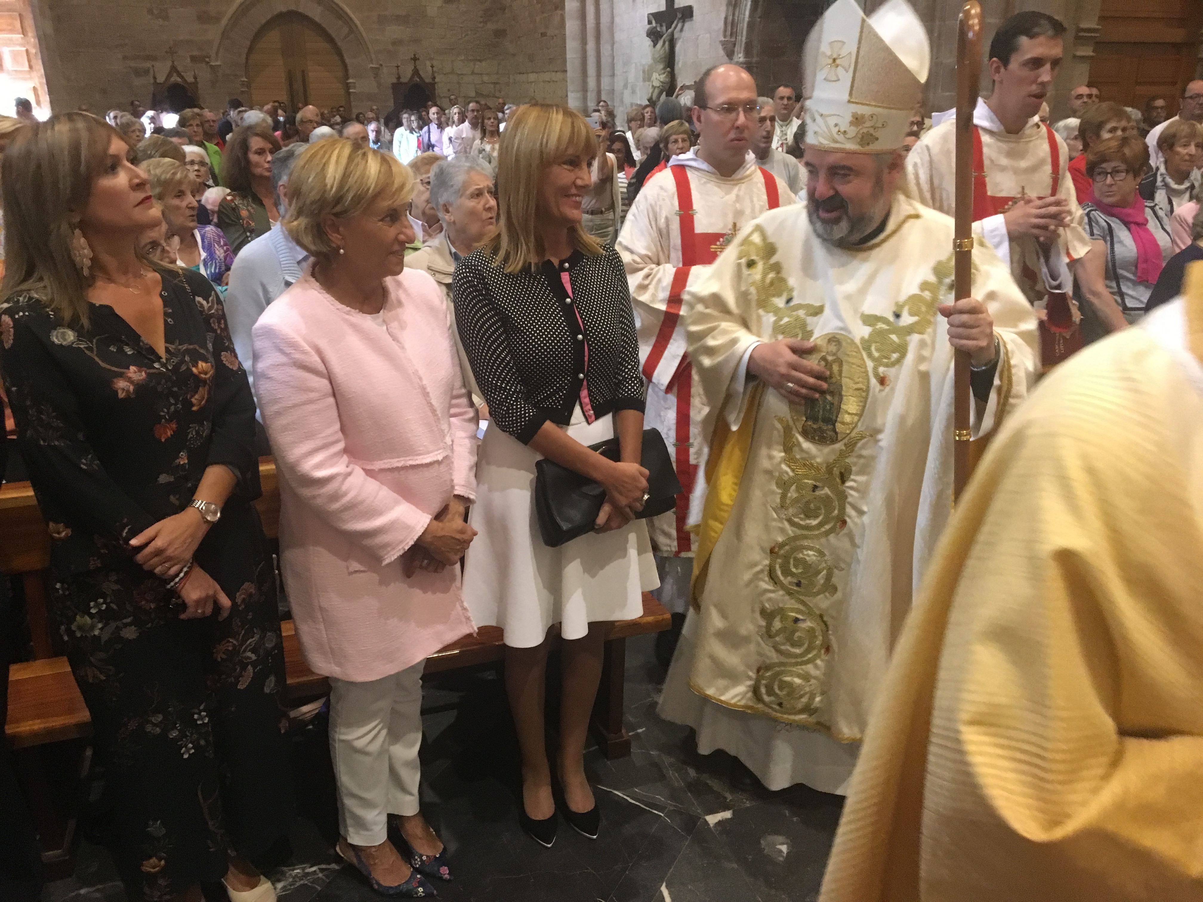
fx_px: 1008
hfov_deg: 61.7
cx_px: 602
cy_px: 451
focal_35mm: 29
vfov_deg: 48.2
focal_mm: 4.15
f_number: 2.2
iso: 250
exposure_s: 1/17
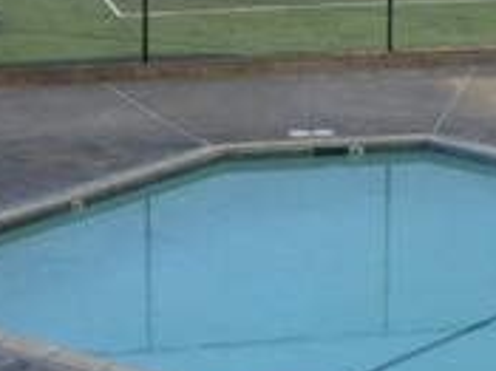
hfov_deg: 7.8
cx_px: 479
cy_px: 272
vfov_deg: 5.9
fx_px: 3608
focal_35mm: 252
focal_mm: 11.4
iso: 50
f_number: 3.2
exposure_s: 1/309
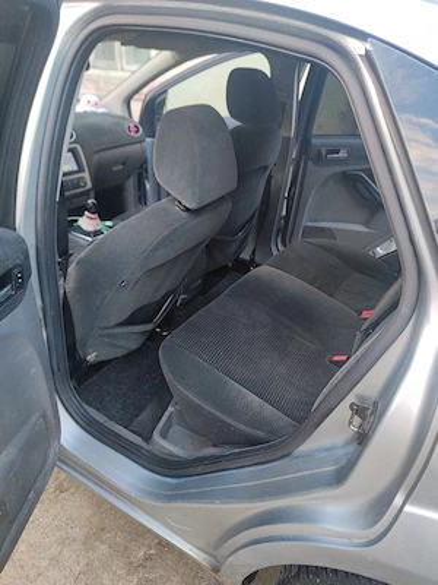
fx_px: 405
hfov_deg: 56.8
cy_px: 292
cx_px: 219
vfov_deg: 71.6
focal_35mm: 24
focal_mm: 6.72
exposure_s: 1/50
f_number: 1.69
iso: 143
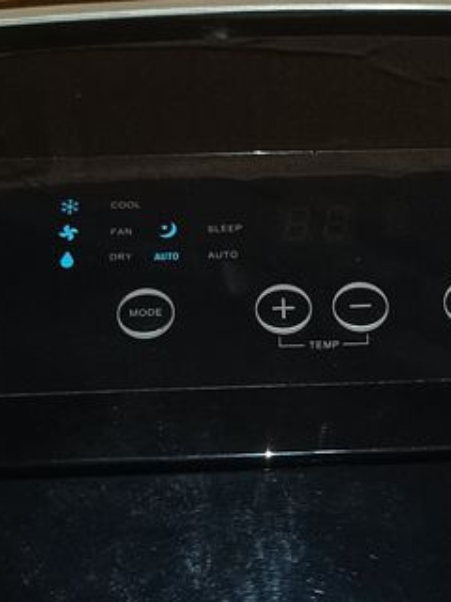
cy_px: 399
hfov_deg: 19.3
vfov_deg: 25.9
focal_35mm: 75
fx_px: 1303
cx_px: 395
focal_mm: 5.59
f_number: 1.88
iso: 2419
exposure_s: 1/25
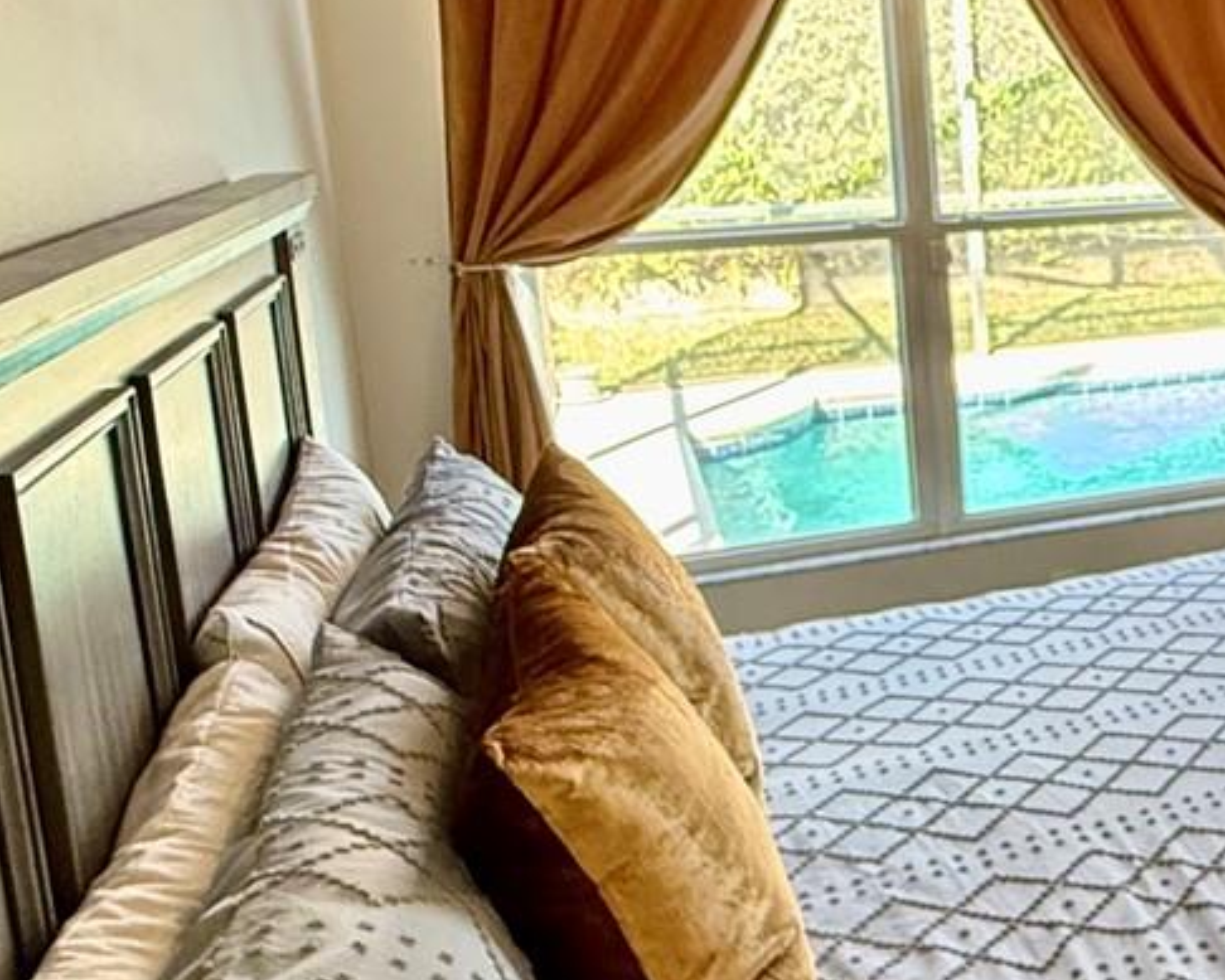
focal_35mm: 45
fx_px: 1632
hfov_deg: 33.2
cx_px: 1490
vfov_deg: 33.1
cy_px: 322
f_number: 2.2
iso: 400
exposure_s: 1/60
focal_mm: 2.22
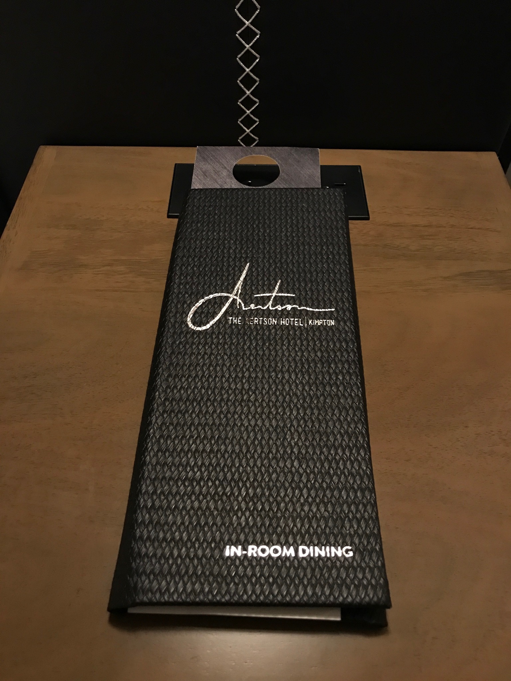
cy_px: 340
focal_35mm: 28
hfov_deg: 49.7
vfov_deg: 63.4
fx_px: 551
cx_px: 256
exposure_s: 1/9
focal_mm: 3.99
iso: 100
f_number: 1.8
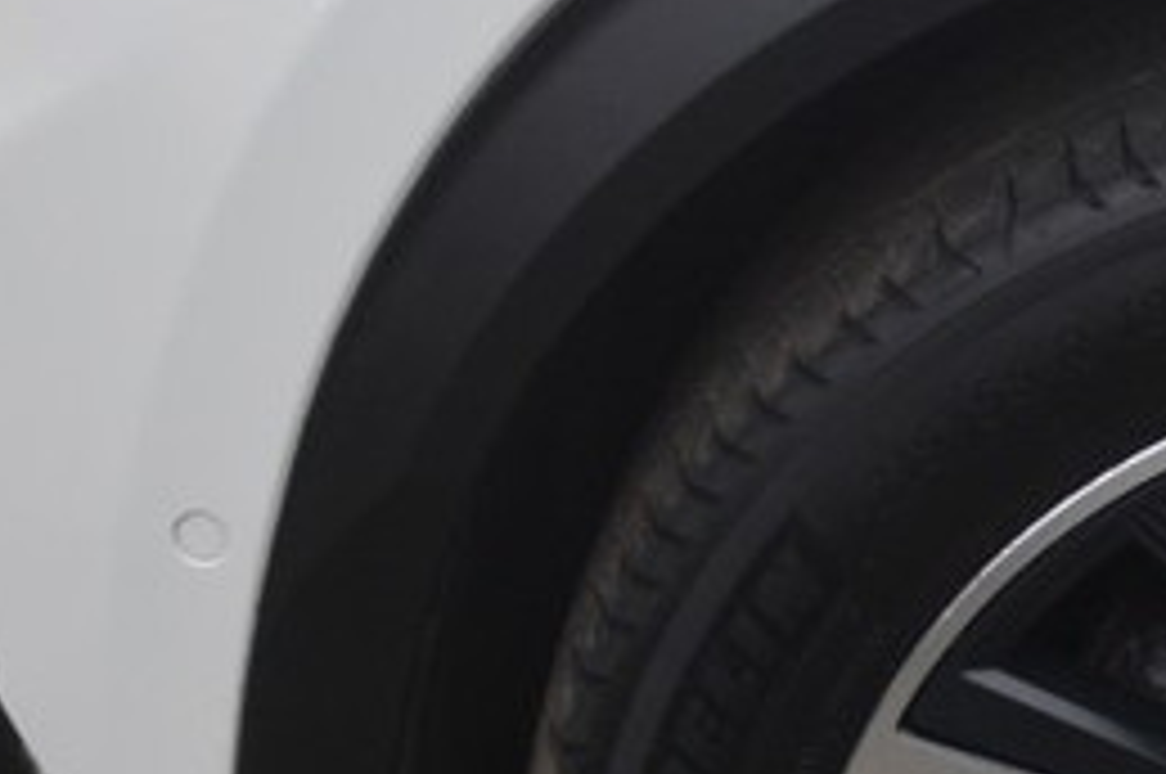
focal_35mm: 190
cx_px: 1522
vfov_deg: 7.2
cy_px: 511
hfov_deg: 10.6
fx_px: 6146
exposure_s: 1/60
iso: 560
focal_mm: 32
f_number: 4.2
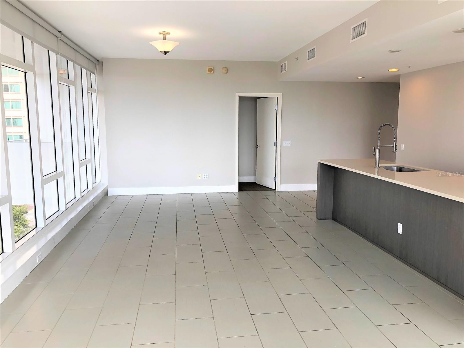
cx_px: 232
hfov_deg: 63.4
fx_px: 375
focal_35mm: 28
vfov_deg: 49.7
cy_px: 174
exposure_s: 1/144
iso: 20
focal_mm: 3.99
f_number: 1.8
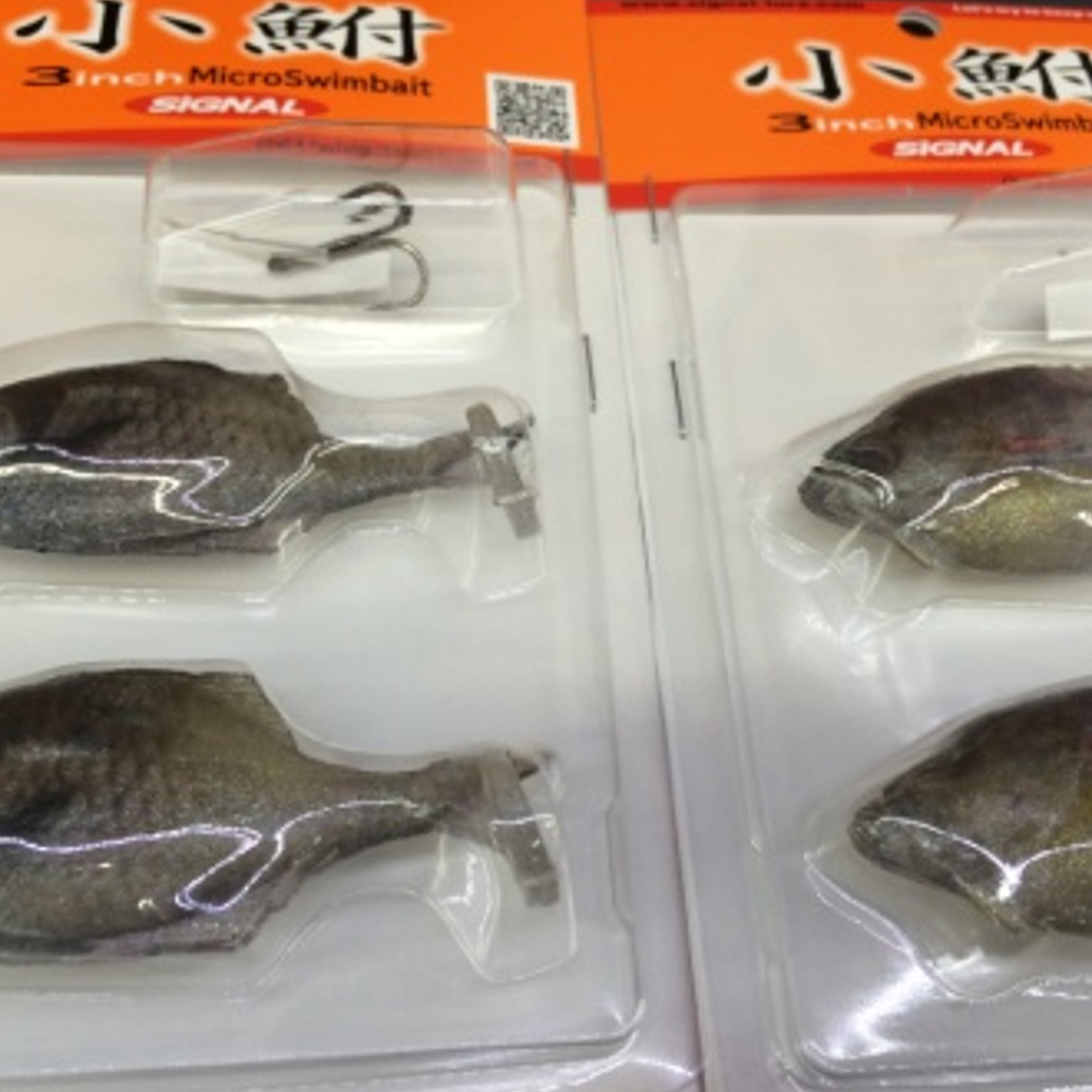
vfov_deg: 46.0
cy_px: 549
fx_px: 1285
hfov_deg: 46.0
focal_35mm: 36
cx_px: 563
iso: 64
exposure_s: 1/120
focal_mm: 4.12
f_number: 2.2
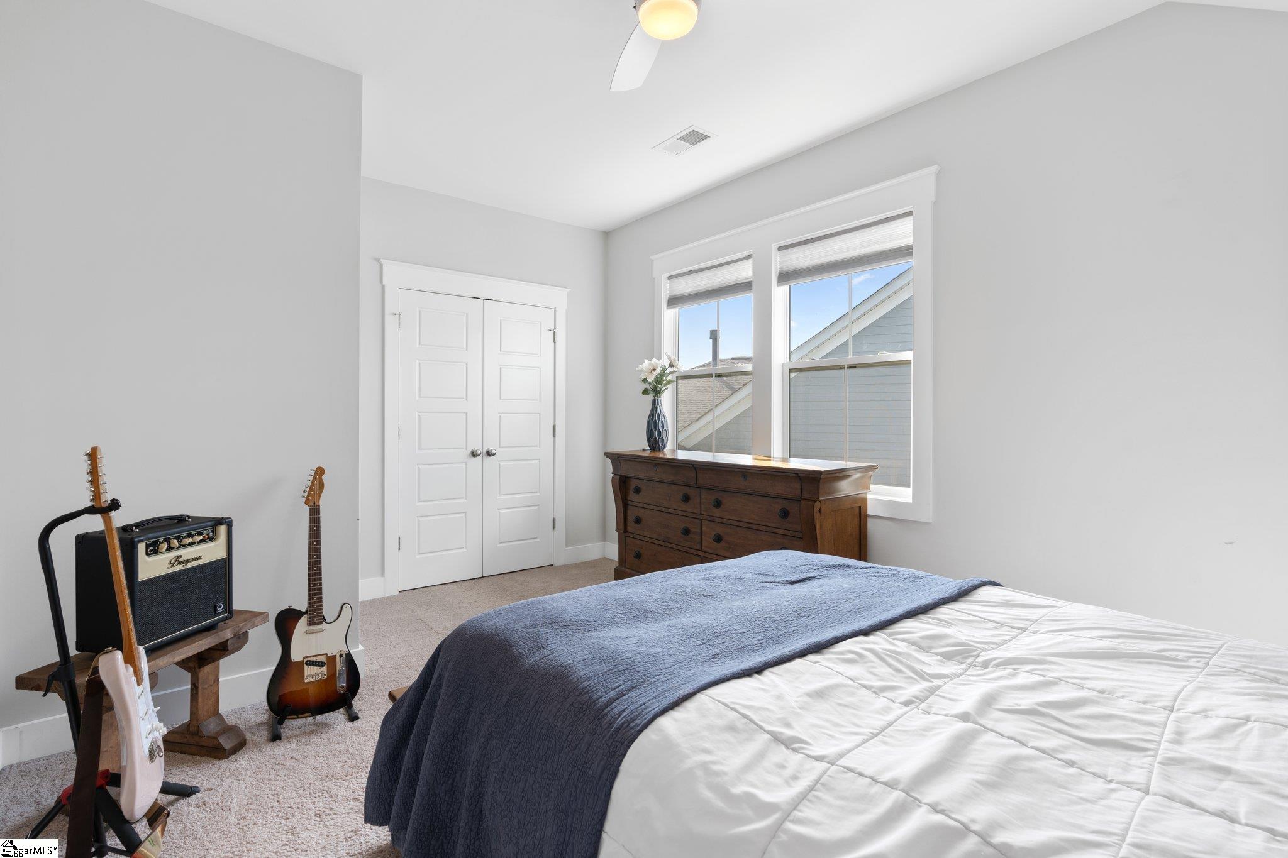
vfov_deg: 73.7
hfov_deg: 96.7
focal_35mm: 16
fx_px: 572
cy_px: 429
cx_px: 644
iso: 200
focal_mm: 16
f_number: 9
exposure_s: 1/5
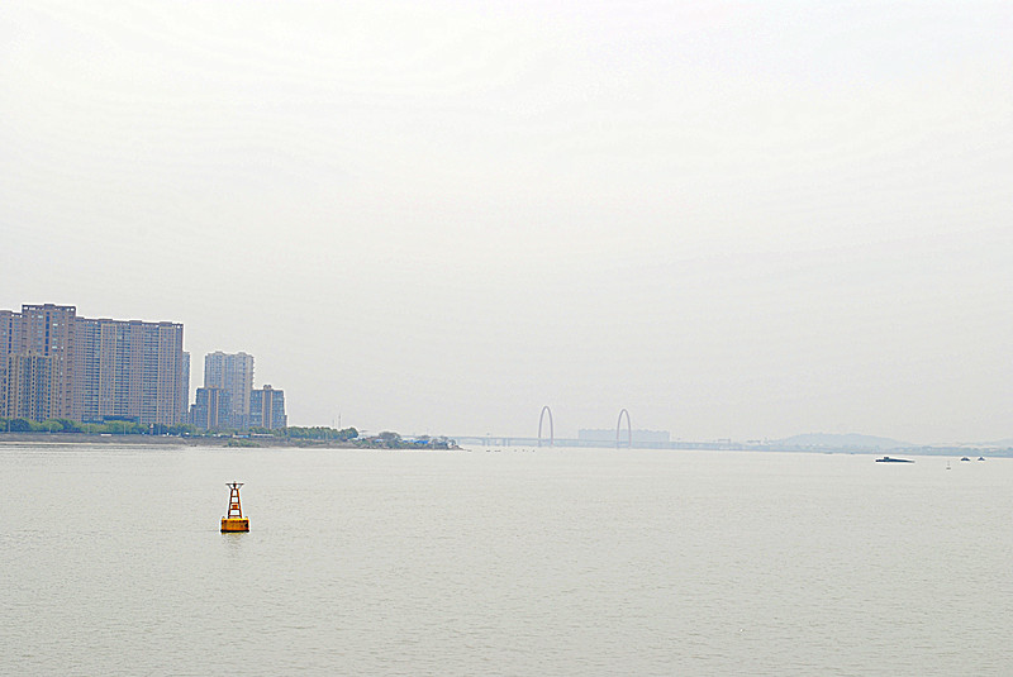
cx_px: 506
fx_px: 1859
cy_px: 338
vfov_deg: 20.7
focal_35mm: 66
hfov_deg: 30.5
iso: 100
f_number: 9
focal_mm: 44
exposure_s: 1/320
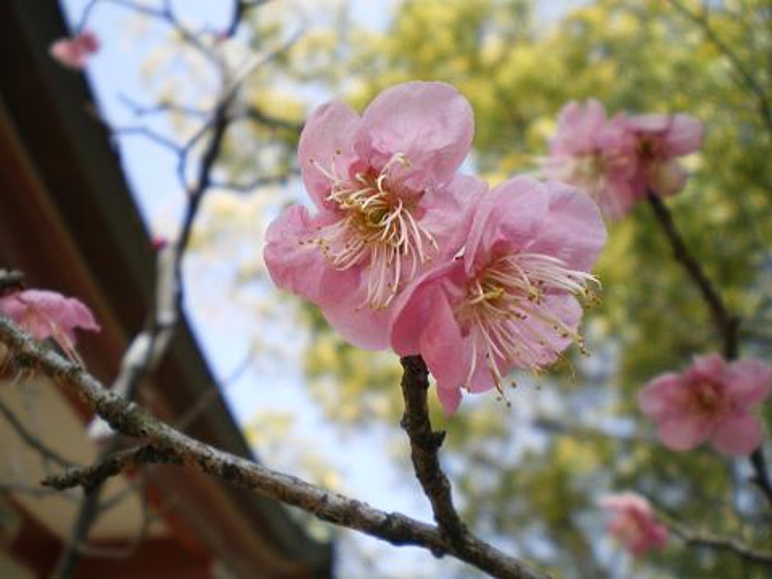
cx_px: 386
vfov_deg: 39.7
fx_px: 803
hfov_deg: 51.4
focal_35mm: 36
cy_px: 290
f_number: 3.1
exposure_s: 1/200
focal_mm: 6.3
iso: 50
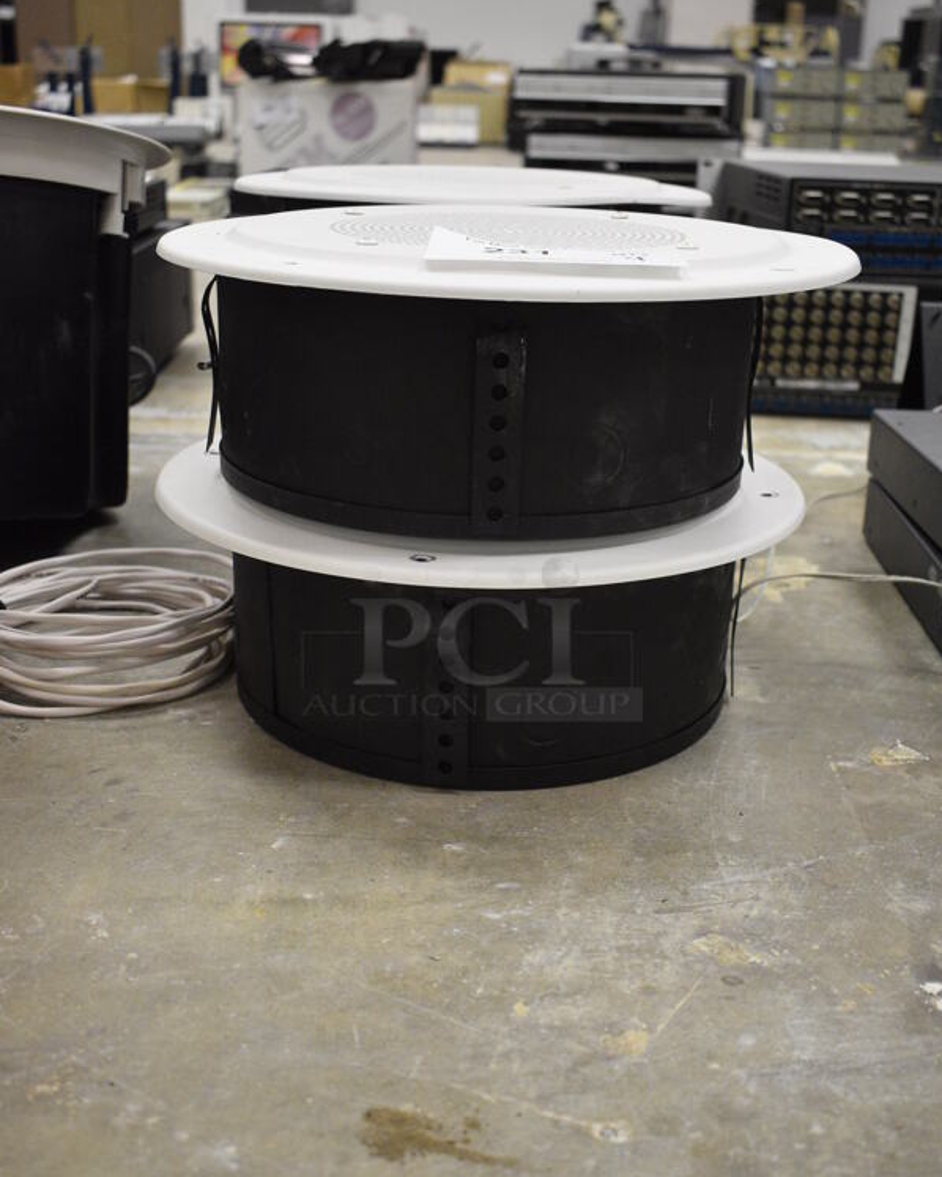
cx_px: 468
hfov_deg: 37.7
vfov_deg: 46.2
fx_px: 1379
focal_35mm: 40
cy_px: 639
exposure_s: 1/125
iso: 2000
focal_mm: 23
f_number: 3.8
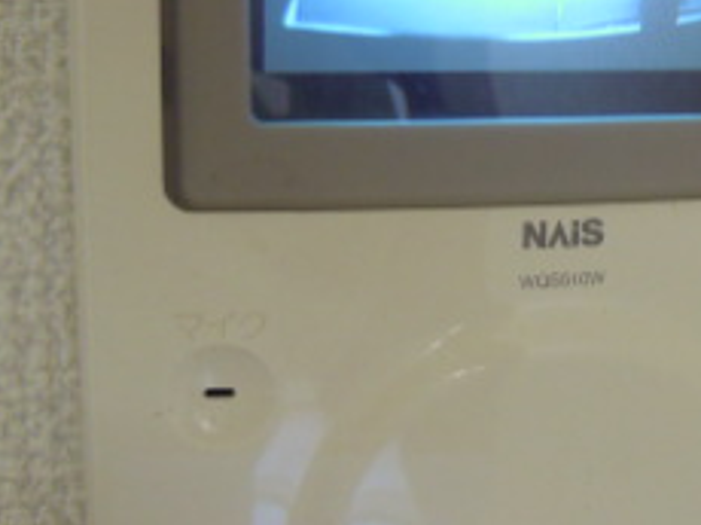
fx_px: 1578
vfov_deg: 18.8
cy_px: 217
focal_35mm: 78
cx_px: 533
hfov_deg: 24.7
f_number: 2.7
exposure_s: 1/30
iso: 180
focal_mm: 5
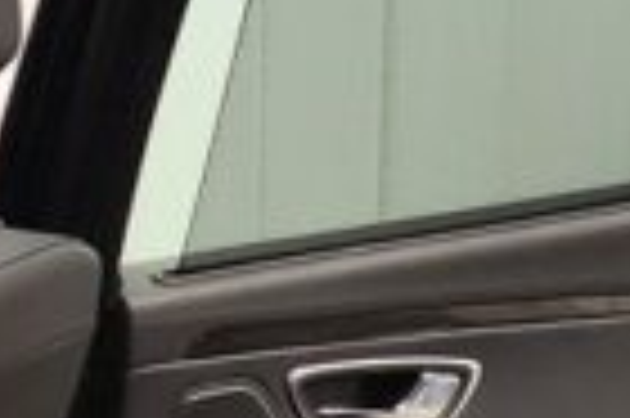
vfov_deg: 7.1
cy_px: 1209
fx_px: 3059
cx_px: -198
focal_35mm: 175
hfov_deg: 11.4
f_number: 1.8
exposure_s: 1/120
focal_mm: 5.4
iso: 400
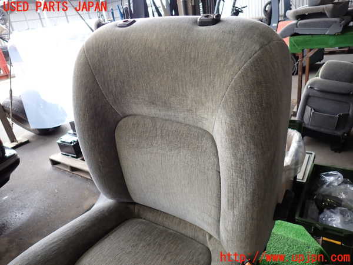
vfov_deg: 54.9
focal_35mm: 25
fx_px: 255
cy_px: 132
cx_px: 176
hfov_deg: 69.4
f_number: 2
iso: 100
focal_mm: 4.5
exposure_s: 1/60
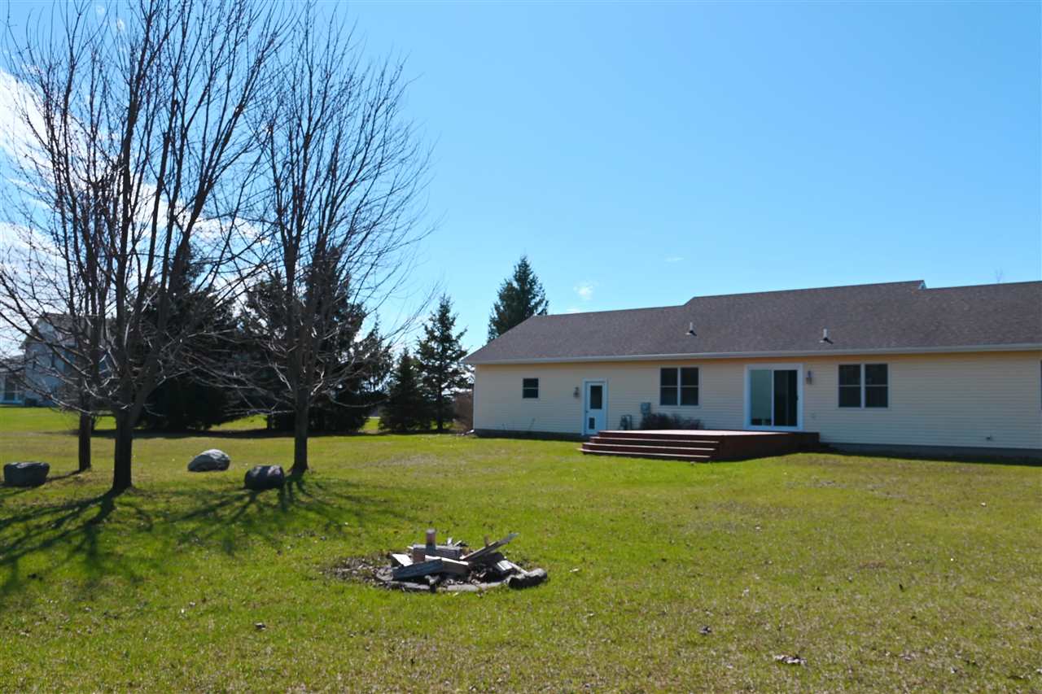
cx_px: 521
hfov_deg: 67.4
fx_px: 781
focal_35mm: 27
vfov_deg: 47.9
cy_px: 347
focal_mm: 18
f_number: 8
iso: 100
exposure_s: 1/500
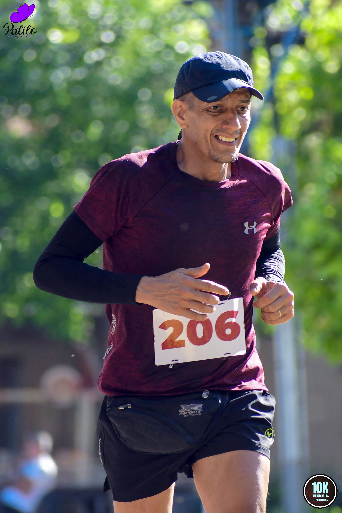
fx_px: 6412
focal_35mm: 450
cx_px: 171
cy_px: 256
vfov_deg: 4.6
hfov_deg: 3.1
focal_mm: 300
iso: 800
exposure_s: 1/500
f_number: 6.3
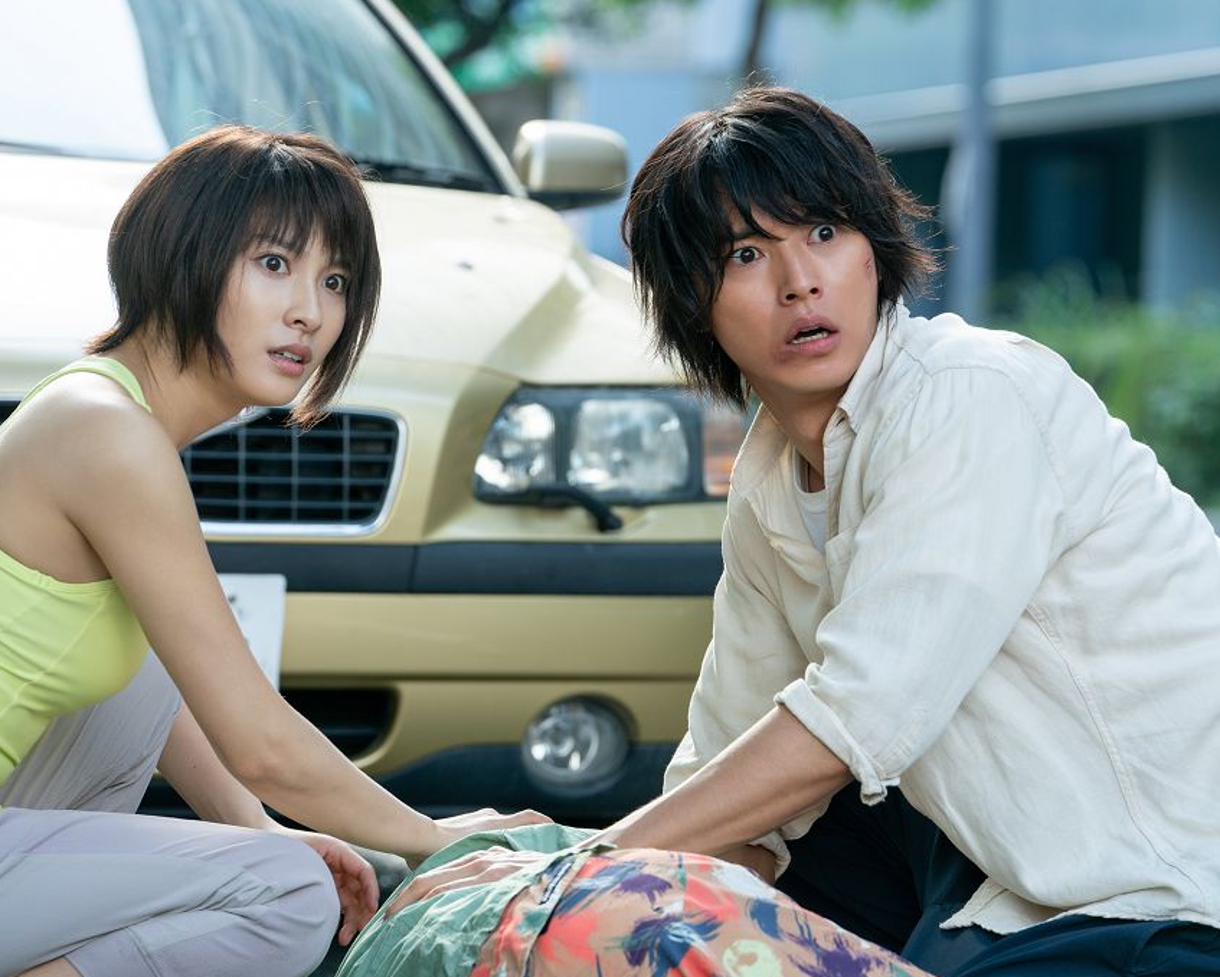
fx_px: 7006
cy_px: 488
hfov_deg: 10.0
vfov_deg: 8.0
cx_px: 555
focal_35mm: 194
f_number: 6.3
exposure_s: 1/125
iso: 640
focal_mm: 171
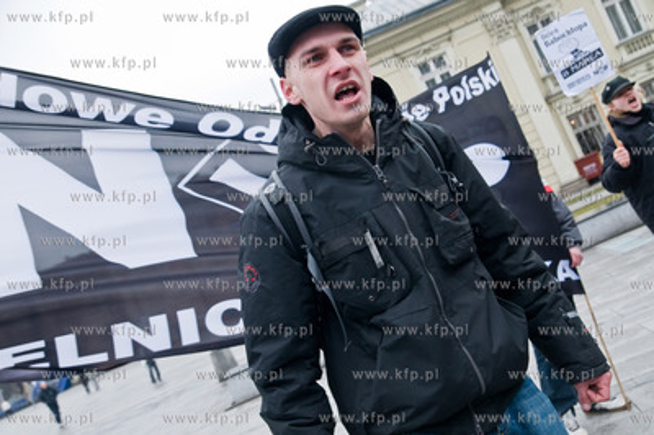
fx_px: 817
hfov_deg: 43.6
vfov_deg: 29.8
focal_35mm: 45
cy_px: 218
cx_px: 327
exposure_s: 1/160
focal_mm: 30
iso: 400
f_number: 5.6
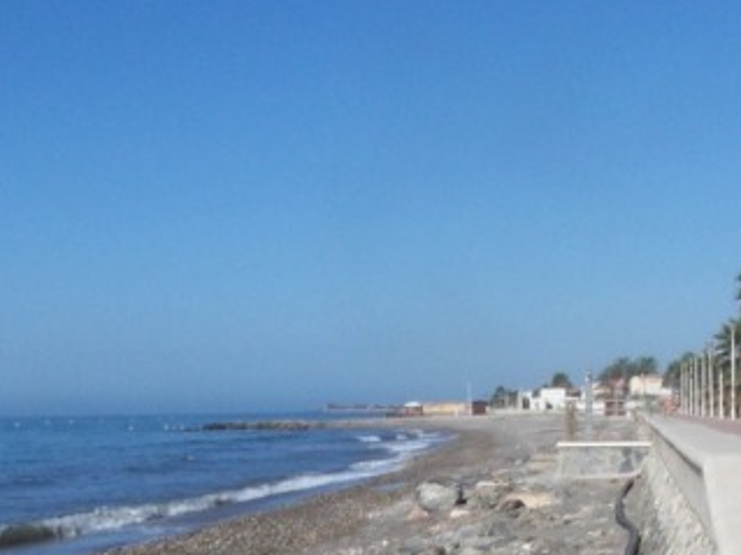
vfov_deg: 17.2
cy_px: 554
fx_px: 1797
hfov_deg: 23.3
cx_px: 443
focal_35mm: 84
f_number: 5.6
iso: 80
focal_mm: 6.3
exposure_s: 1/750
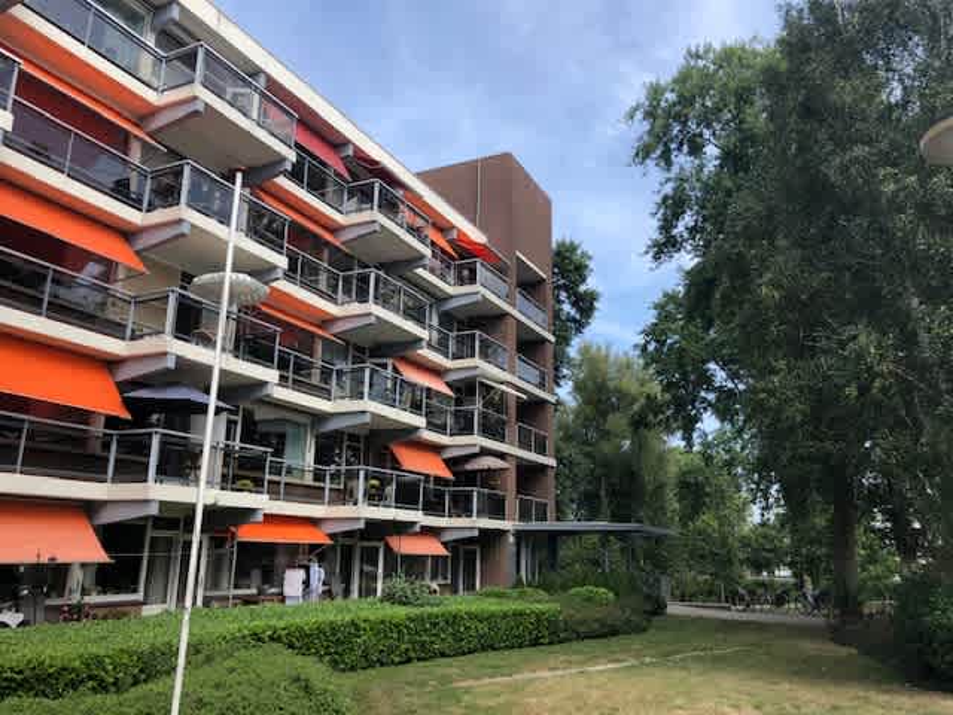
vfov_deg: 49.7
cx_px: 476
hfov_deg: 63.4
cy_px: 358
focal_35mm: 28
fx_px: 771
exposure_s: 1/906
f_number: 1.8
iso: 20
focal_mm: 4
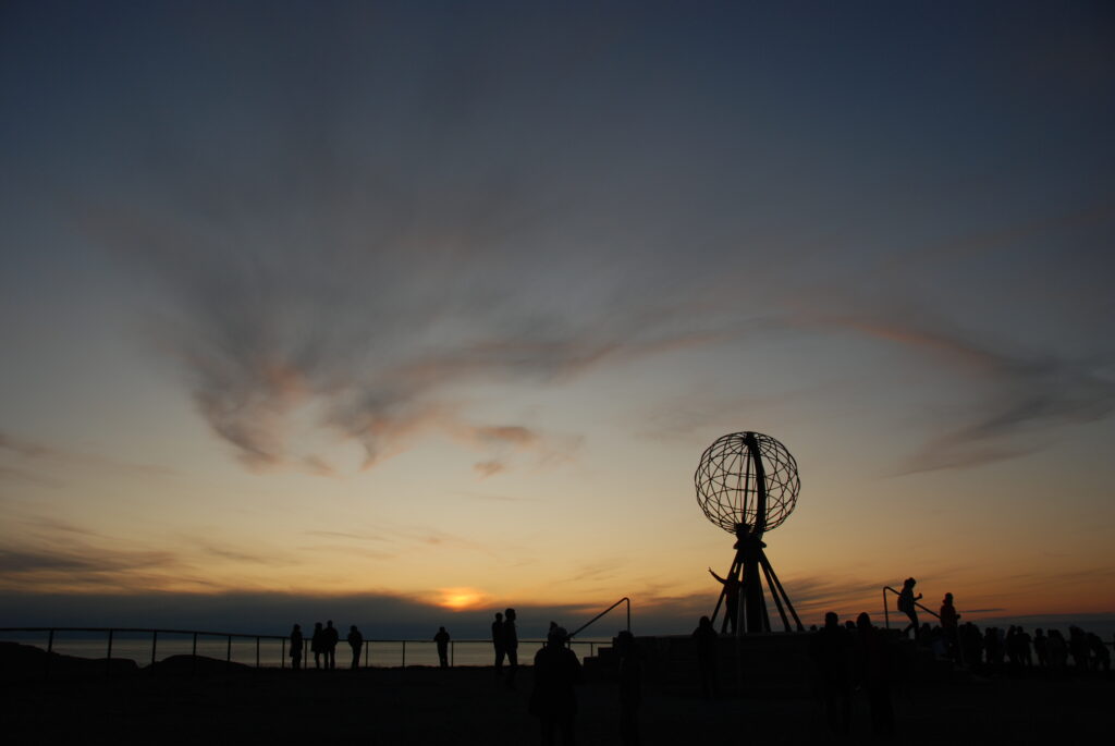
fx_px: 837
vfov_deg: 48.0
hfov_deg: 67.3
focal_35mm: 27
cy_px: 373
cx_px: 558
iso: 100
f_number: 5.6
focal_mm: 18
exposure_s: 1/320
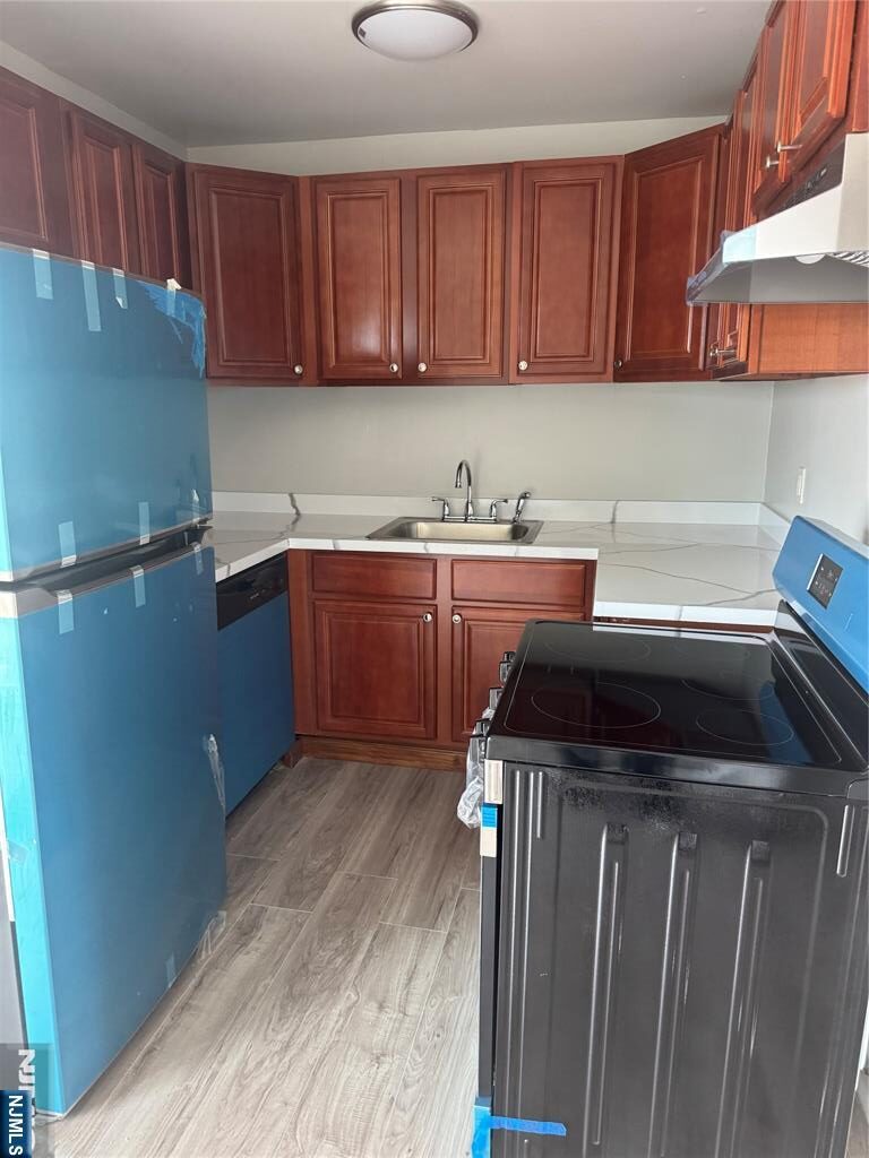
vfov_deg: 71.6
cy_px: 579
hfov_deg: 56.8
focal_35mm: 24
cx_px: 434
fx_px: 803
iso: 320
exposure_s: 1/60
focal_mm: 6.76
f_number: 1.78
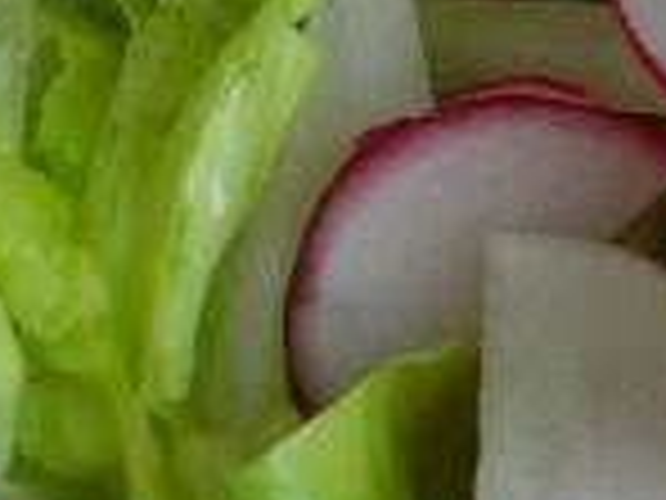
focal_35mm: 205
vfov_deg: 7.1
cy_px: -320
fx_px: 3944
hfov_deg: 8.6
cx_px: 1737
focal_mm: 7.8
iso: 64
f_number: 2.8
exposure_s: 1/76.1
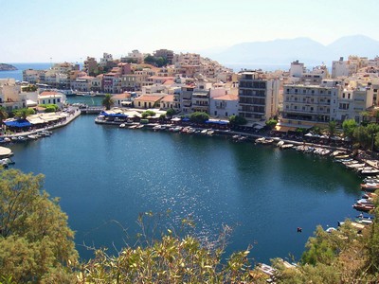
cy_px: 142
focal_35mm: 37
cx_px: 190
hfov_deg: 50.1
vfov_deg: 38.7
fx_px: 405
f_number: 5.6
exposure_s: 1/500
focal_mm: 5.6
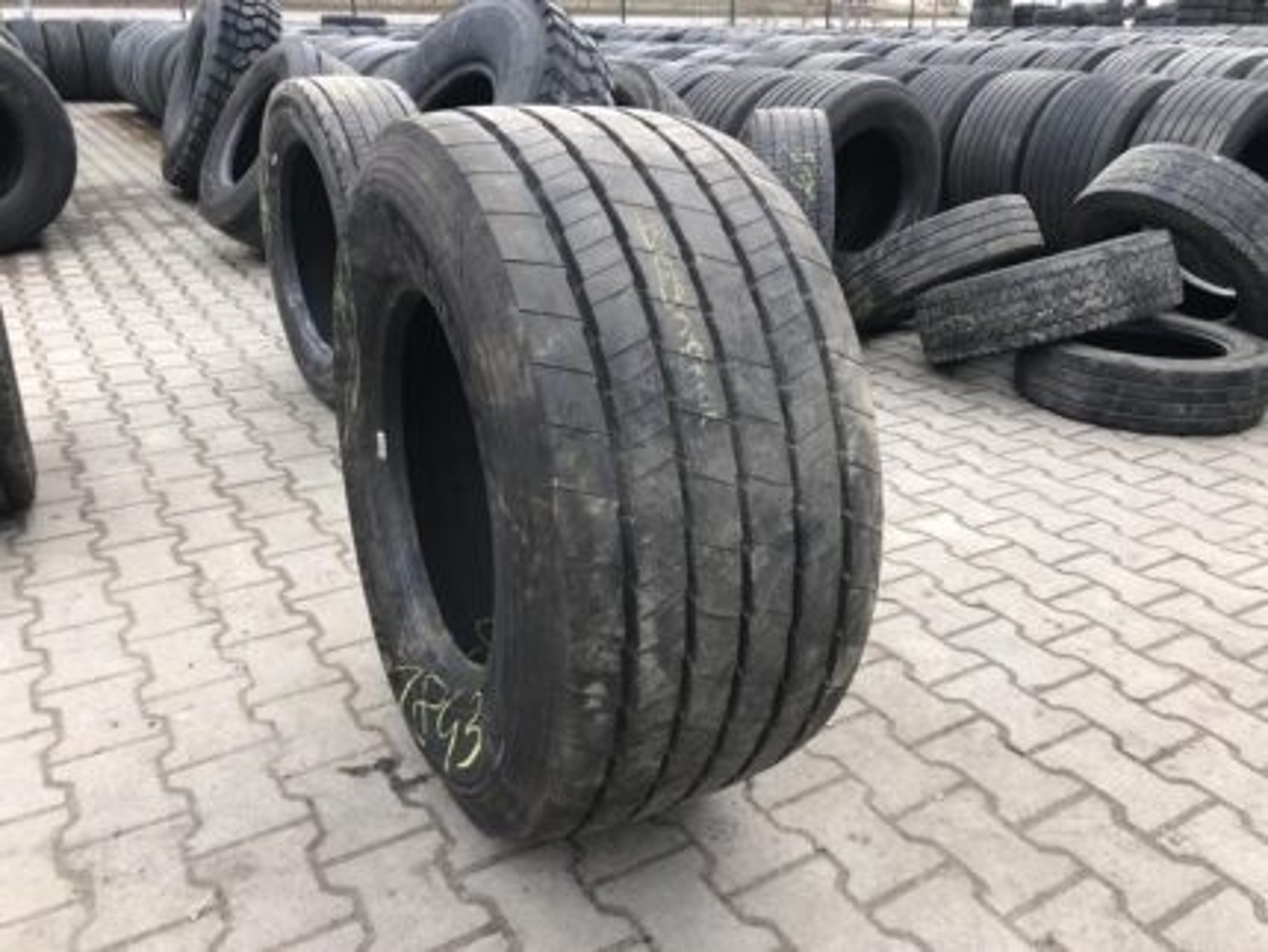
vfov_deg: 49.8
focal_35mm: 28
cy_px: 476
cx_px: 634
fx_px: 1026
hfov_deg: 63.4
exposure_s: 1/120
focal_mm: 3.99
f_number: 1.8
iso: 32
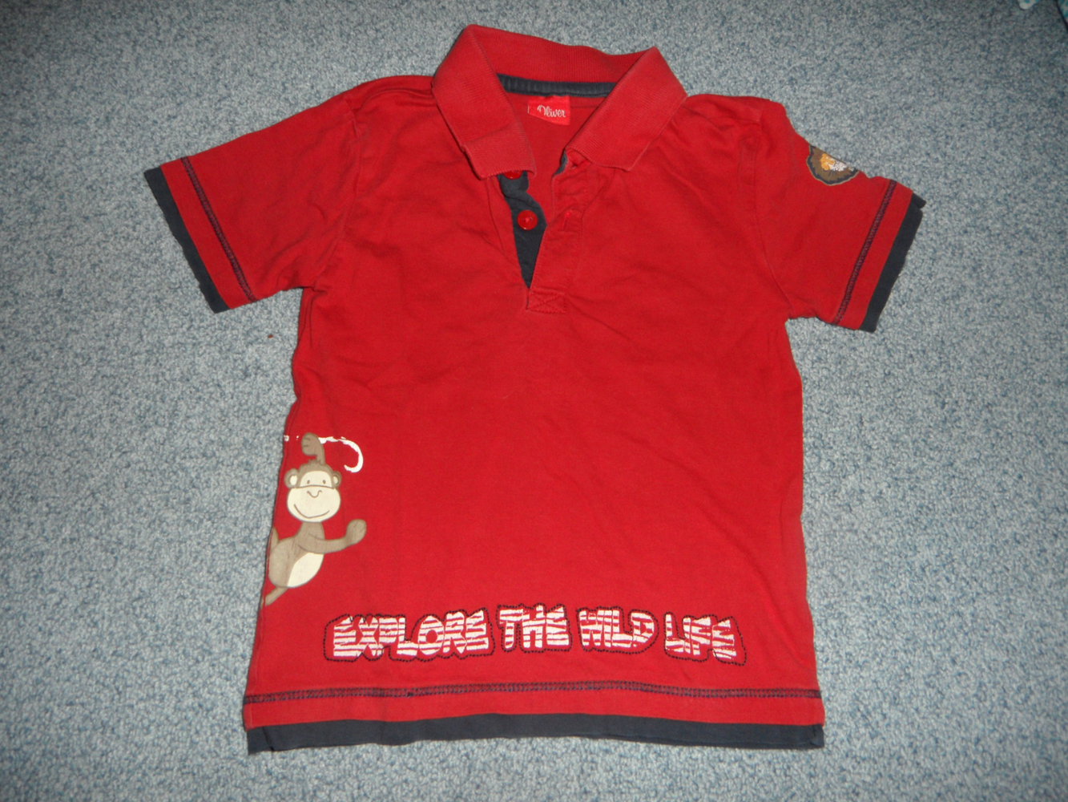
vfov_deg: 56.8
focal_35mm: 24
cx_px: 534
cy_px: 401
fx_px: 741
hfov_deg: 71.6
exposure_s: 1/10
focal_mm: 4.1
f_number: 8.2
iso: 100
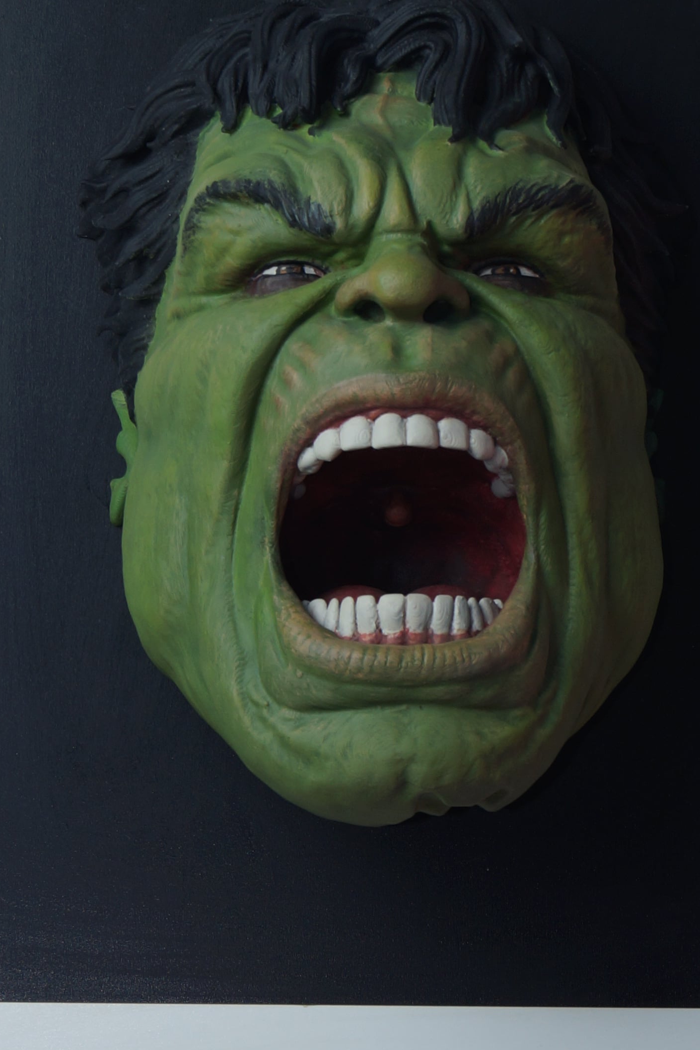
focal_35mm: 116
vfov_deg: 17.6
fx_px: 3384
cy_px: 432
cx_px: 433
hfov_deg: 11.8
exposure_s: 1/2.5
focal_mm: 30
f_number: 10
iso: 100
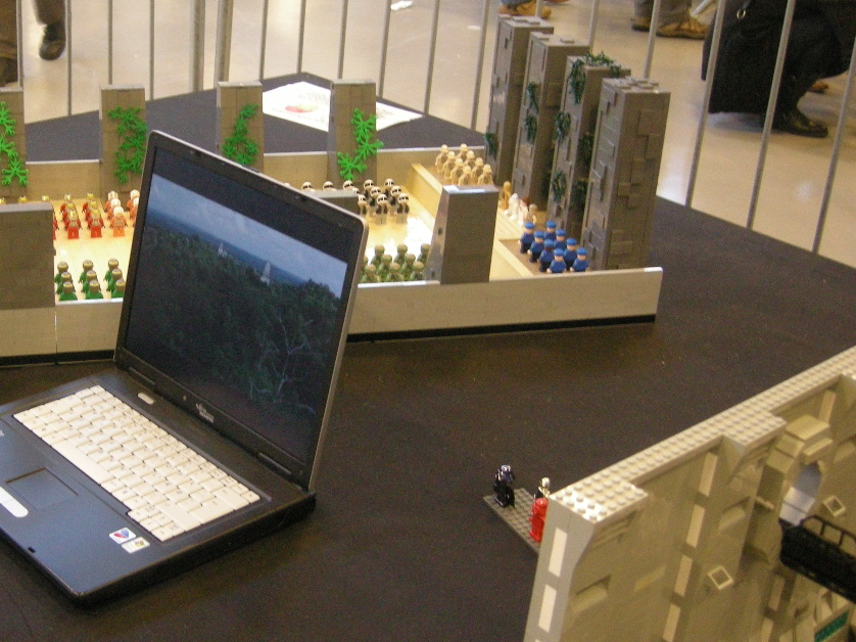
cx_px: 253
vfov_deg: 26.5
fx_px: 1360
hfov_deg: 34.5
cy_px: 297
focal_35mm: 55
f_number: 2.7
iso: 400
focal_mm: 7.5
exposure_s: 1/14.7
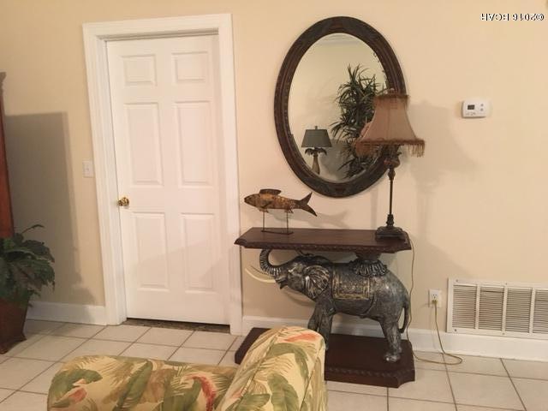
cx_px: 274
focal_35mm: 29
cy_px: 206
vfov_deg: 48.2
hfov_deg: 61.7
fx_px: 459
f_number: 2.2
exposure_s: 1/15
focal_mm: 4.15
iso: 200
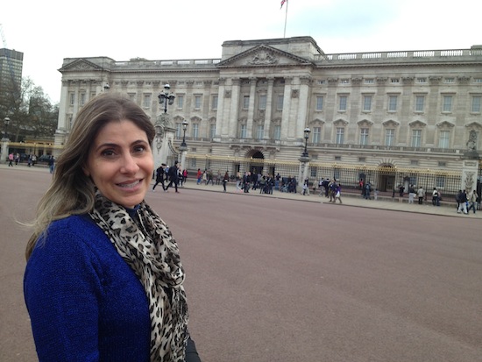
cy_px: 181
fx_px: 488
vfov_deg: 40.7
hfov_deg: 52.6
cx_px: 241
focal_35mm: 35
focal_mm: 4.28
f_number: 2.4
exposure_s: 1/120
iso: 50
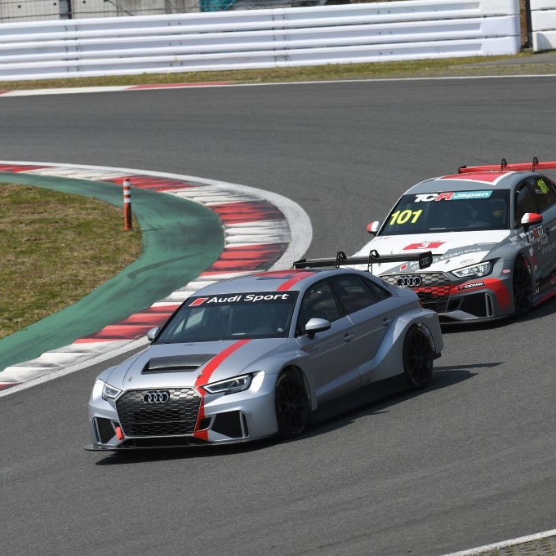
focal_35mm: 326
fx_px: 5924
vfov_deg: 5.4
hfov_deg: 5.4
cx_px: 296
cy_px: 278
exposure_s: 1/640
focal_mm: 170
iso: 100
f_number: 6.3
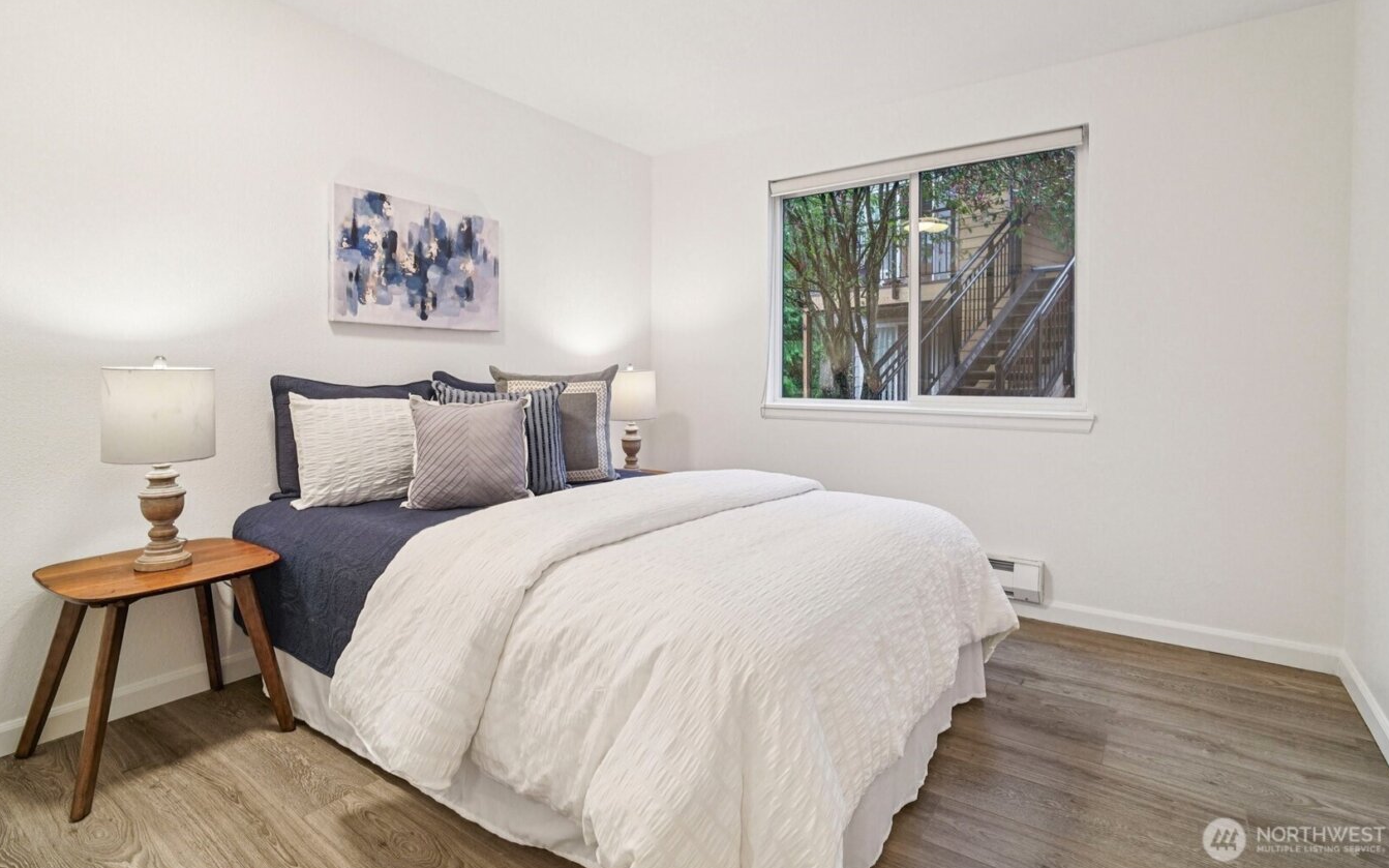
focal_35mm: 17
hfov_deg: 94.4
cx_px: 687
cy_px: 390
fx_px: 643
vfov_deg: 67.8
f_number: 8
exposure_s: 1/25
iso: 1600
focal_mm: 16
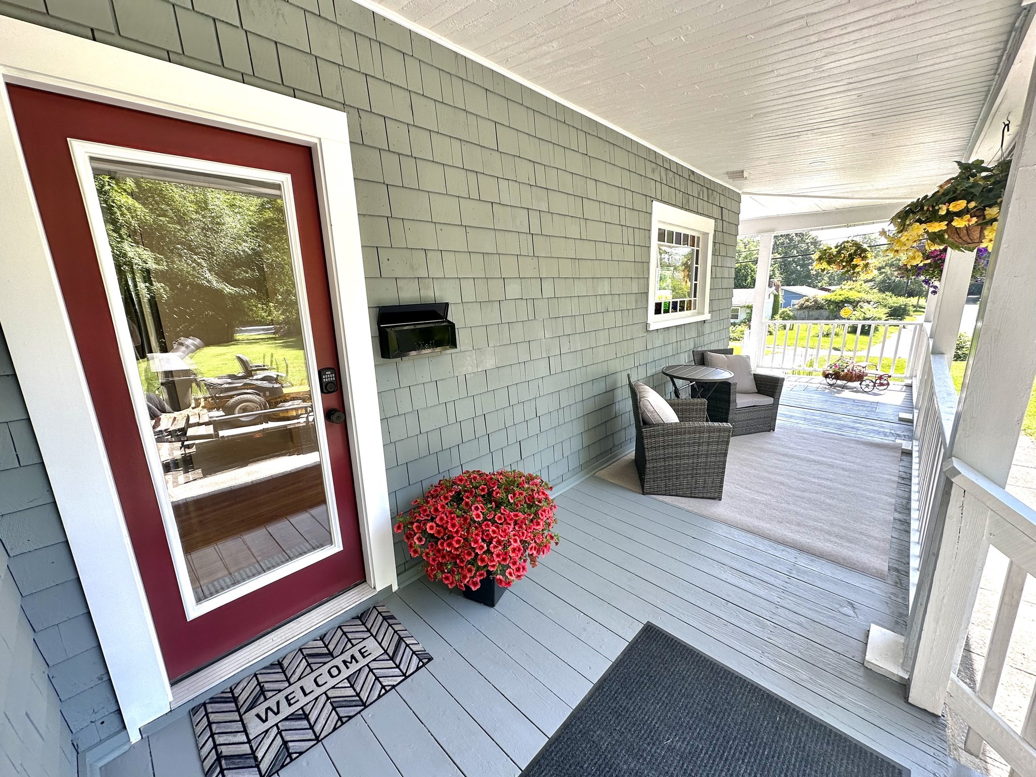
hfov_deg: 102.1
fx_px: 419
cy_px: 388
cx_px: 518
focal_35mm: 14
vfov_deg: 85.7
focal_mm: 2.22
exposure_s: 1/99
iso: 40
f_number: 2.2
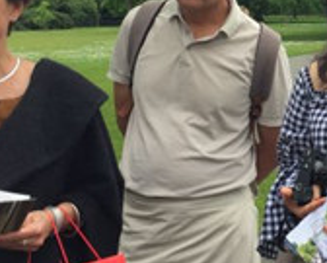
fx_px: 814
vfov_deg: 18.1
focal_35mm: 84
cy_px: 46
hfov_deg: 22.1
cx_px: 308
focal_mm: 4.15
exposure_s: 1/775
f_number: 2.2
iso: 32
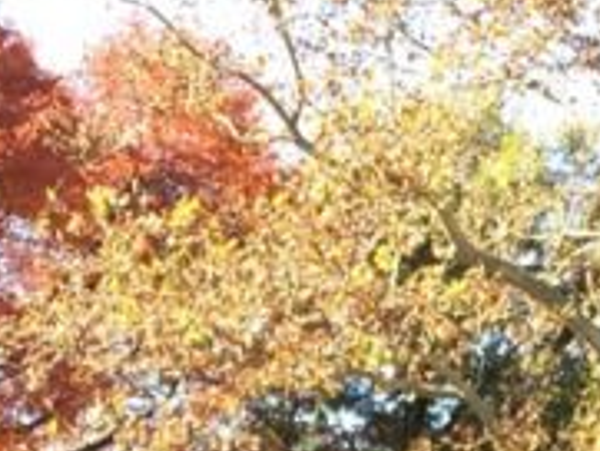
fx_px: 2845
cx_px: 215
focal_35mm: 164
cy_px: 1247
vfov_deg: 8.0
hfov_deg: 12.0
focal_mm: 4.15
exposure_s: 1/193
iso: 32
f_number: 2.2
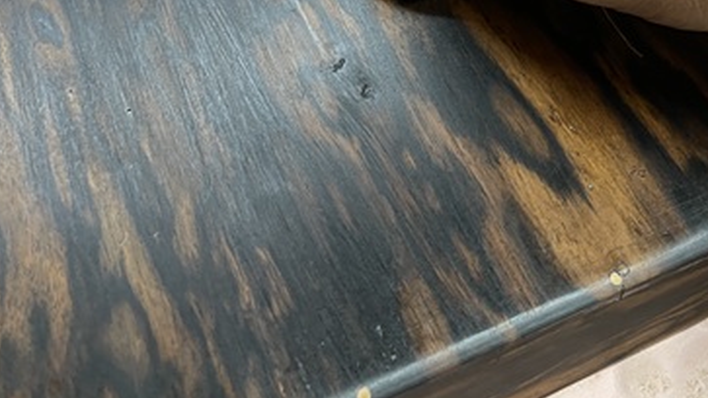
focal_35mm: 50
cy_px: -4
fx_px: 938
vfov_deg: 22.9
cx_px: 531
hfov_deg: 40.2
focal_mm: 4.2
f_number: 1.6
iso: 125
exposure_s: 1/50
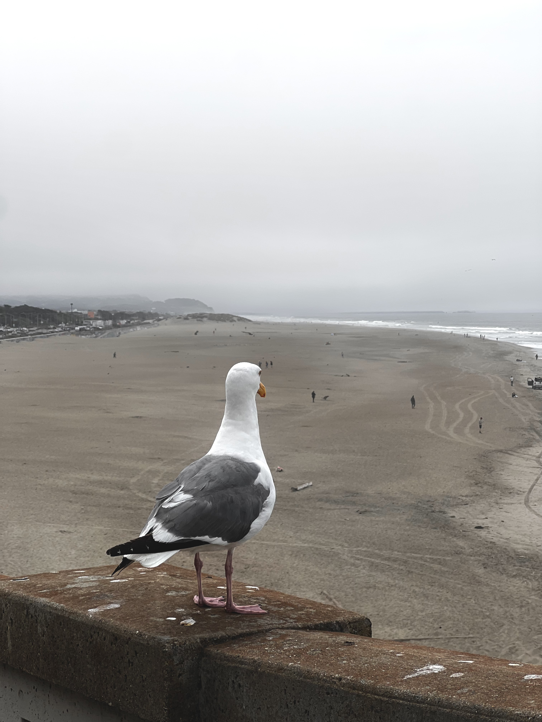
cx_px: 271
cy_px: 361
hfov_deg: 19.1
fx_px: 1608
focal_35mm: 77
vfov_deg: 25.3
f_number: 2.8
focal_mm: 9
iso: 32
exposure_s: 1/1376
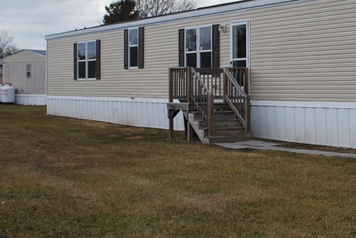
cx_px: 300
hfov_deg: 26.0
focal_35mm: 76
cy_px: 86
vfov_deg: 18.0
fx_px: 753
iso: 100
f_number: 6.3
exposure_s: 1/160
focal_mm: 26
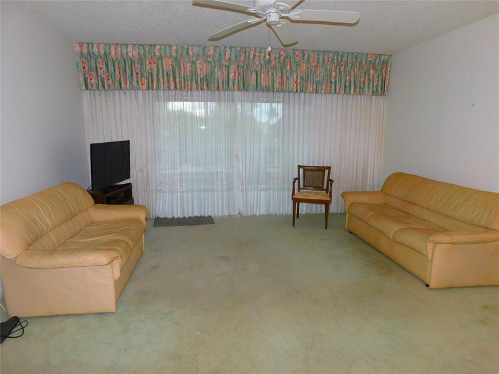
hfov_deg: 73.9
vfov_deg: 58.9
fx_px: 332
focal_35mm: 23
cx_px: 250
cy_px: 187
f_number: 3
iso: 200
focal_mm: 4
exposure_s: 1/30
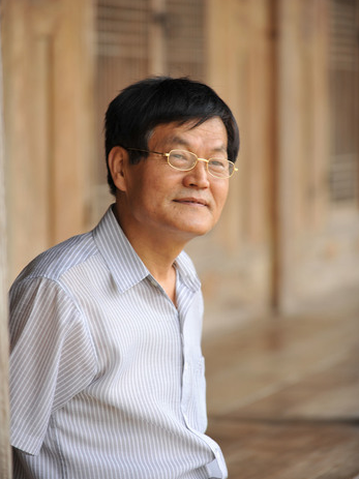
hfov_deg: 12.3
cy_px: 212
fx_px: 1660
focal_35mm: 120
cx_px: 180
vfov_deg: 16.4
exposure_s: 1/200
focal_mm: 110
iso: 200
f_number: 2.8
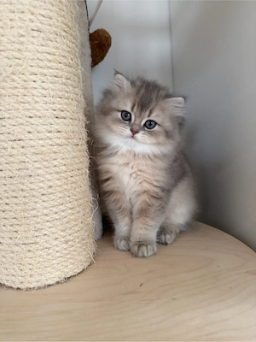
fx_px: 237
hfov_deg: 56.8
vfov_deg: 71.6
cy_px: 171
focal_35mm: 24
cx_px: 128
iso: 250
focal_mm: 6.76
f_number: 1.78
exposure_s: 1/60
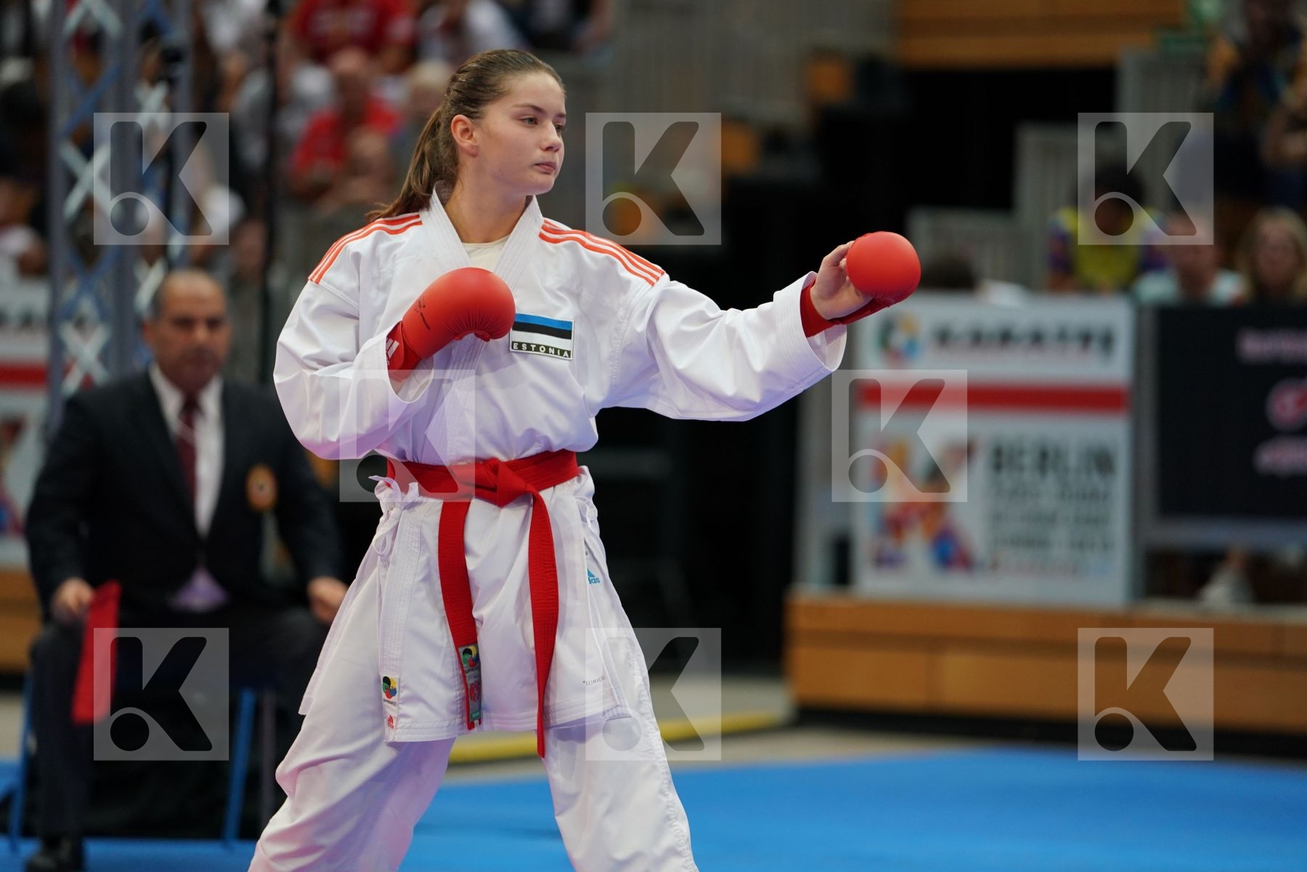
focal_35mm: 191
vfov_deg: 7.2
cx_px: 654
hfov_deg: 10.8
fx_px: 6934
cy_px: 436
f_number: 2.8
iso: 1600
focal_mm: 191
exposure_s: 1/1000
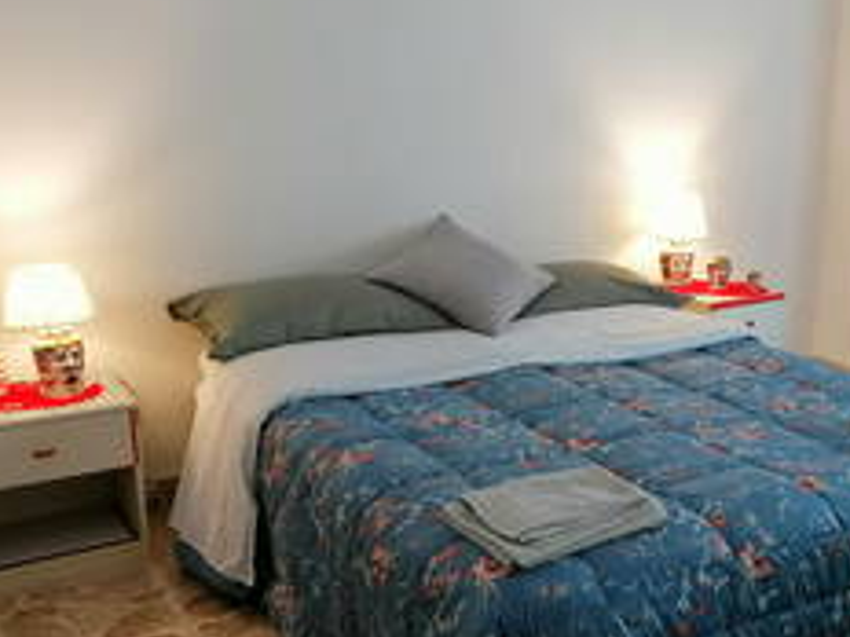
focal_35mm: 45
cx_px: 564
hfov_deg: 41.6
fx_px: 1105
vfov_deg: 32.1
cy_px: 377
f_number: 1.8
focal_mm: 4.75
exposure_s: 1/50
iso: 125
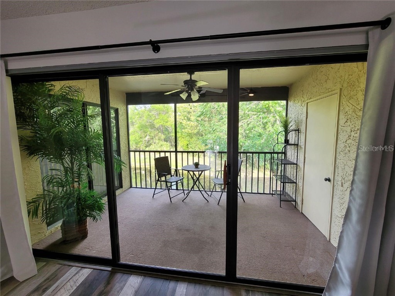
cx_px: 198
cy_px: 148
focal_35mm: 13
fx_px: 148
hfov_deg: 106.2
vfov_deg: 89.9
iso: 100
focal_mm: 2.2
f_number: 2.2
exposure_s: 1/60
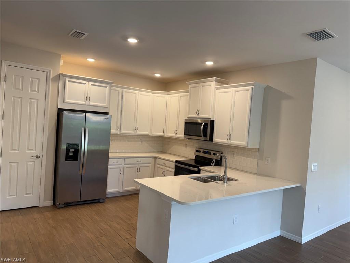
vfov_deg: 56.8
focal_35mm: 24
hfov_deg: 71.6
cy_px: 132
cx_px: 175
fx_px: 243
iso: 125
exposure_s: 1/120
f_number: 1.78
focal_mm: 6.76
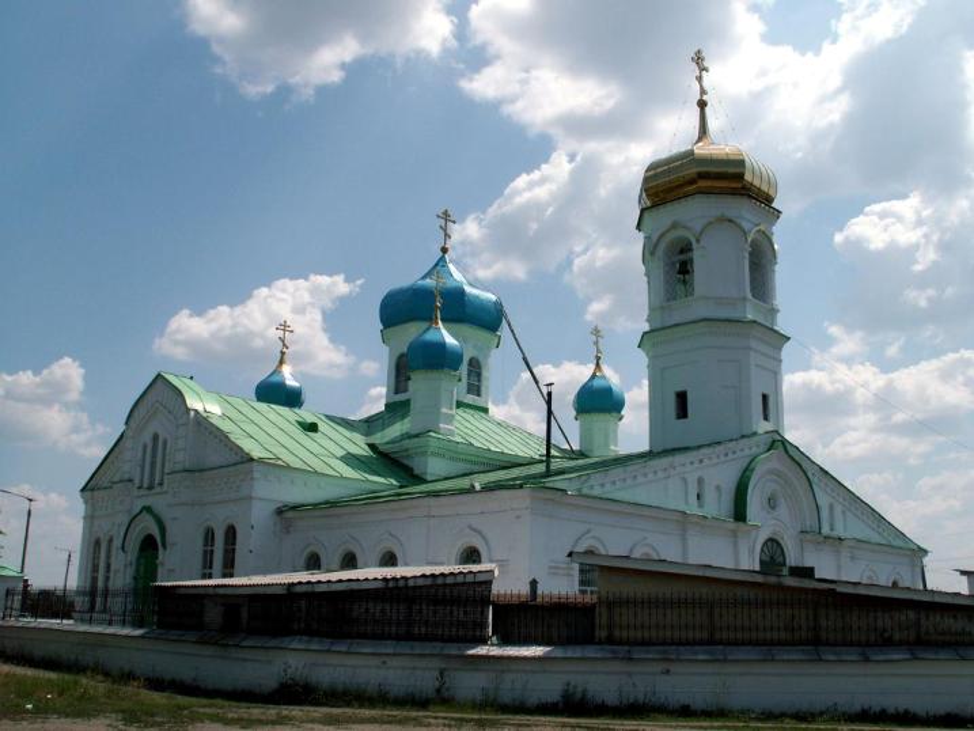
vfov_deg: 40.7
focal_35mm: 35
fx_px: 985
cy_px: 366
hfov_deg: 52.6
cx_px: 487
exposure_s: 1/400
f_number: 8
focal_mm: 5.86
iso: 50
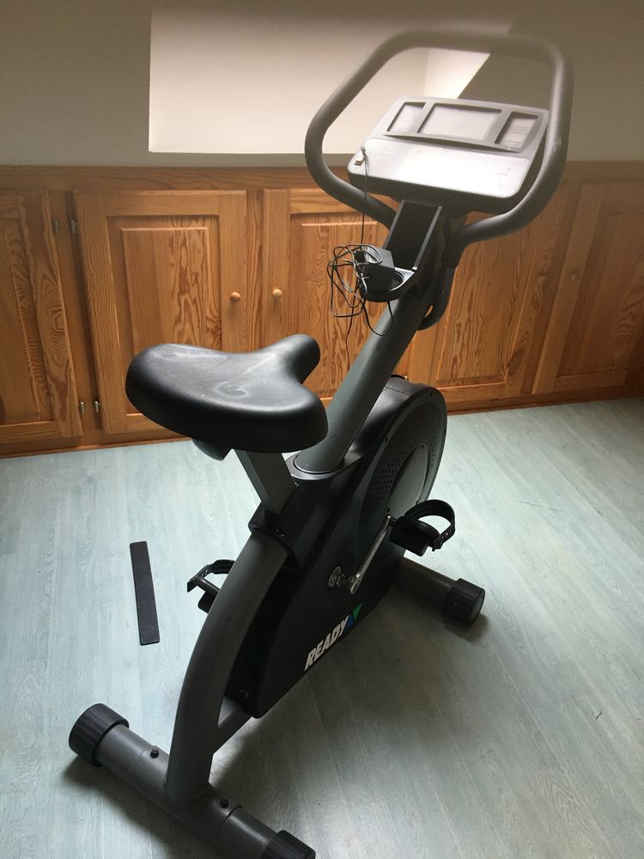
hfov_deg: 48.2
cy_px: 430
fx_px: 719
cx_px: 322
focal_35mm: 29
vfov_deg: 61.7
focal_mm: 4.15
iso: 64
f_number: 2.2
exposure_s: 1/17
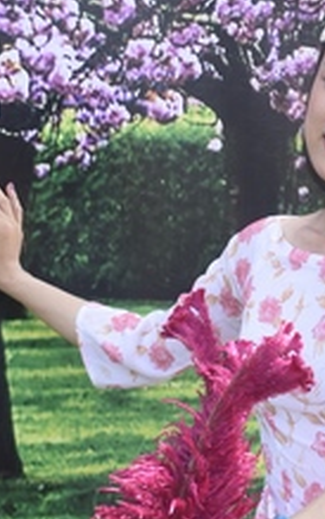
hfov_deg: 11.0
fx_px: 1671
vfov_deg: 17.6
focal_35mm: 118
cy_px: 130
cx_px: 320
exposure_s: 1/200
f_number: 5.6
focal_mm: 26
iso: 200
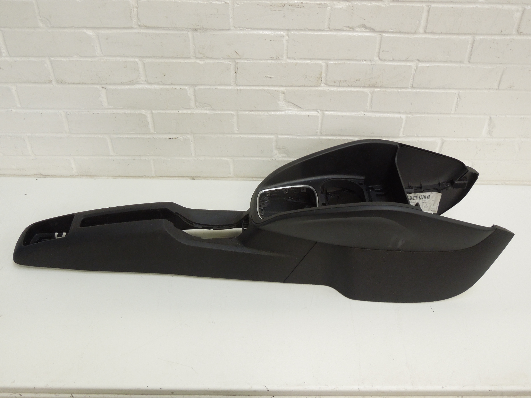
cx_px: 266
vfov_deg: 40.7
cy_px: 199
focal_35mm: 35
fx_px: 537
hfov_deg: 52.6
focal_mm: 6.3
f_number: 3.7
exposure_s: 1/15
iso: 400
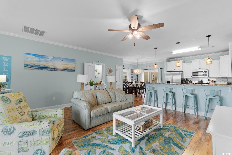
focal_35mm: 15
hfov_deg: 100.4
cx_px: 116
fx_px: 97
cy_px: 78
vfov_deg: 77.3
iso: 100
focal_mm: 10
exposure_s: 1/4
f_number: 4.5
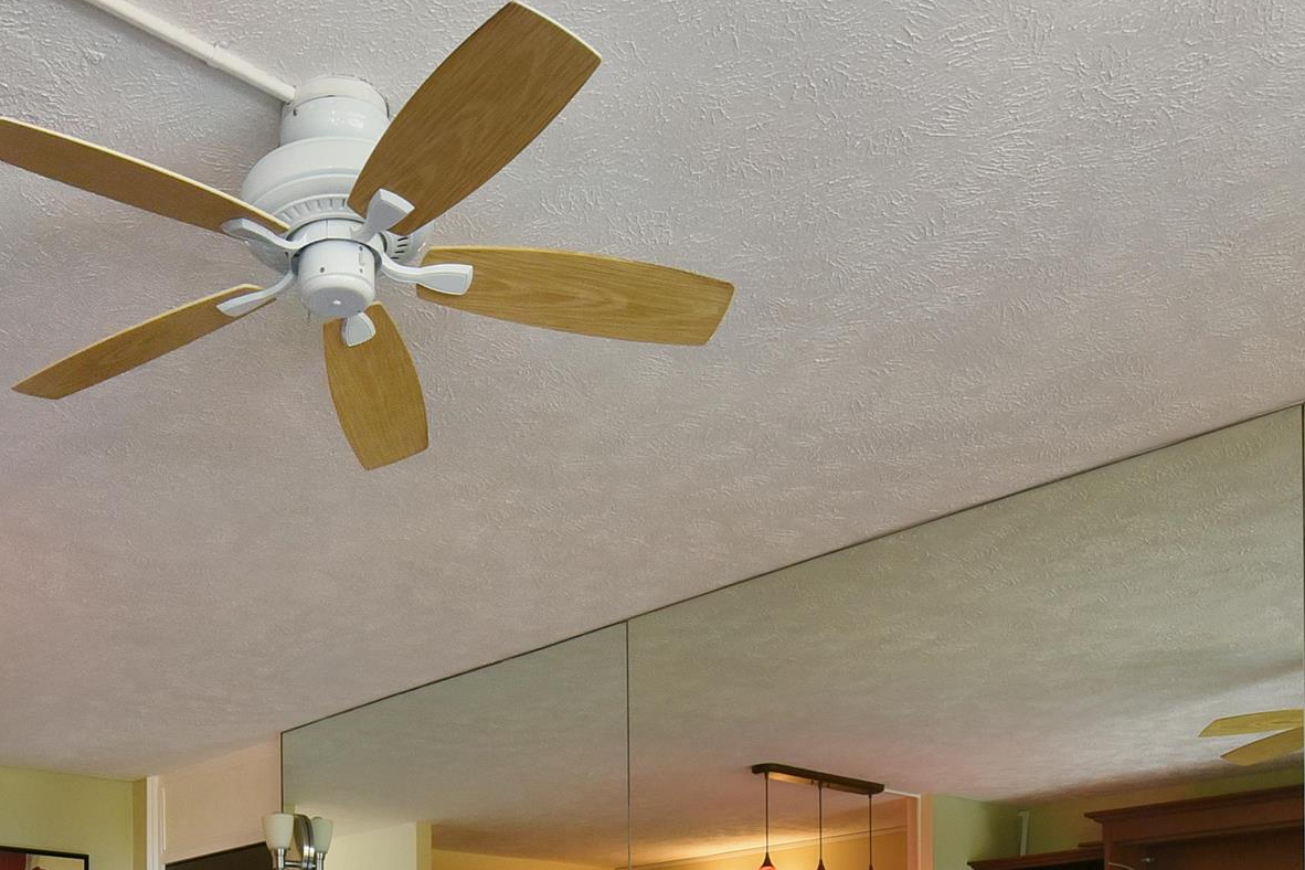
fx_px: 1414
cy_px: 1084
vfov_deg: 28.9
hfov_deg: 47.8
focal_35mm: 39
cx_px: 337
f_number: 16
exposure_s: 1/60
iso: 2800
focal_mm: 15
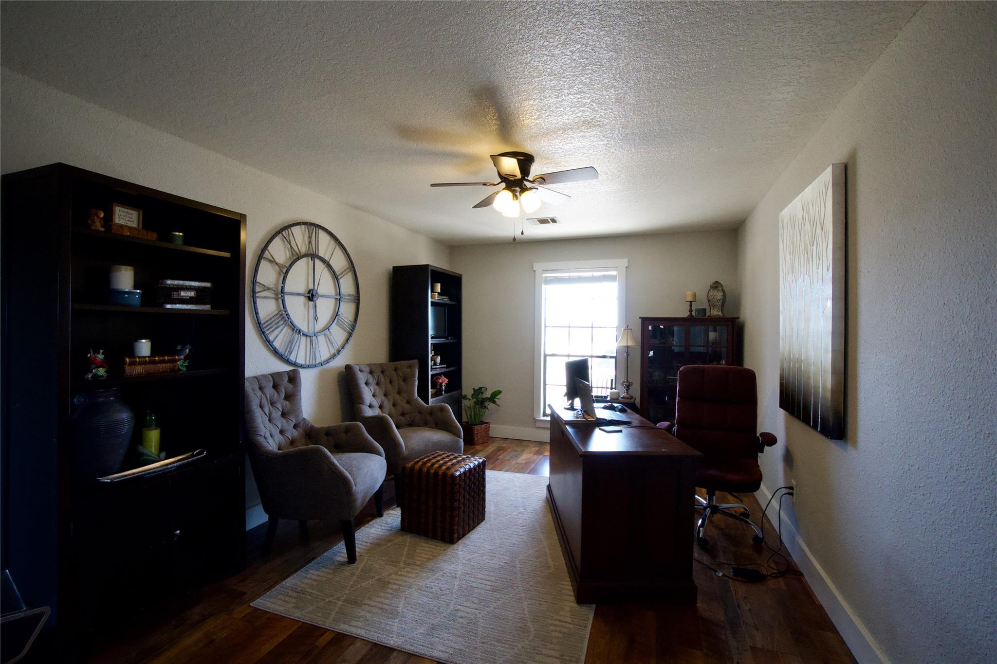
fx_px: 415
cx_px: 498
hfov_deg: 100.4
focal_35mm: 15
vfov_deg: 77.3
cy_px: 332
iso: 3200
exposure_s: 1/50
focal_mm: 10
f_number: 11
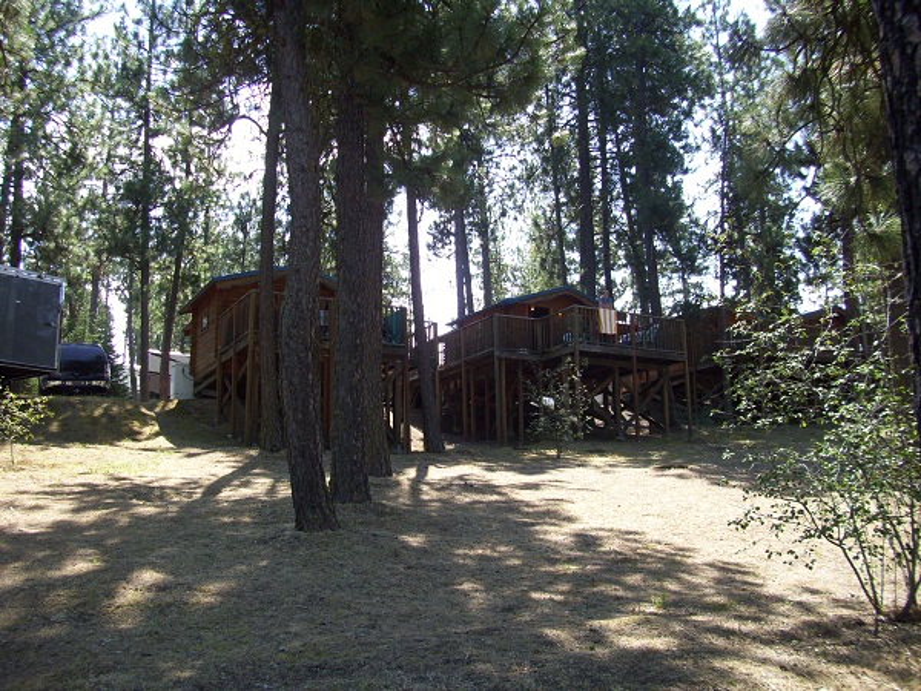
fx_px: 905
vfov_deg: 41.8
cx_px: 460
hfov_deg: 54.0
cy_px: 346
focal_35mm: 34
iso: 80
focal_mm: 5.7
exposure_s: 1/200
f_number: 2.9
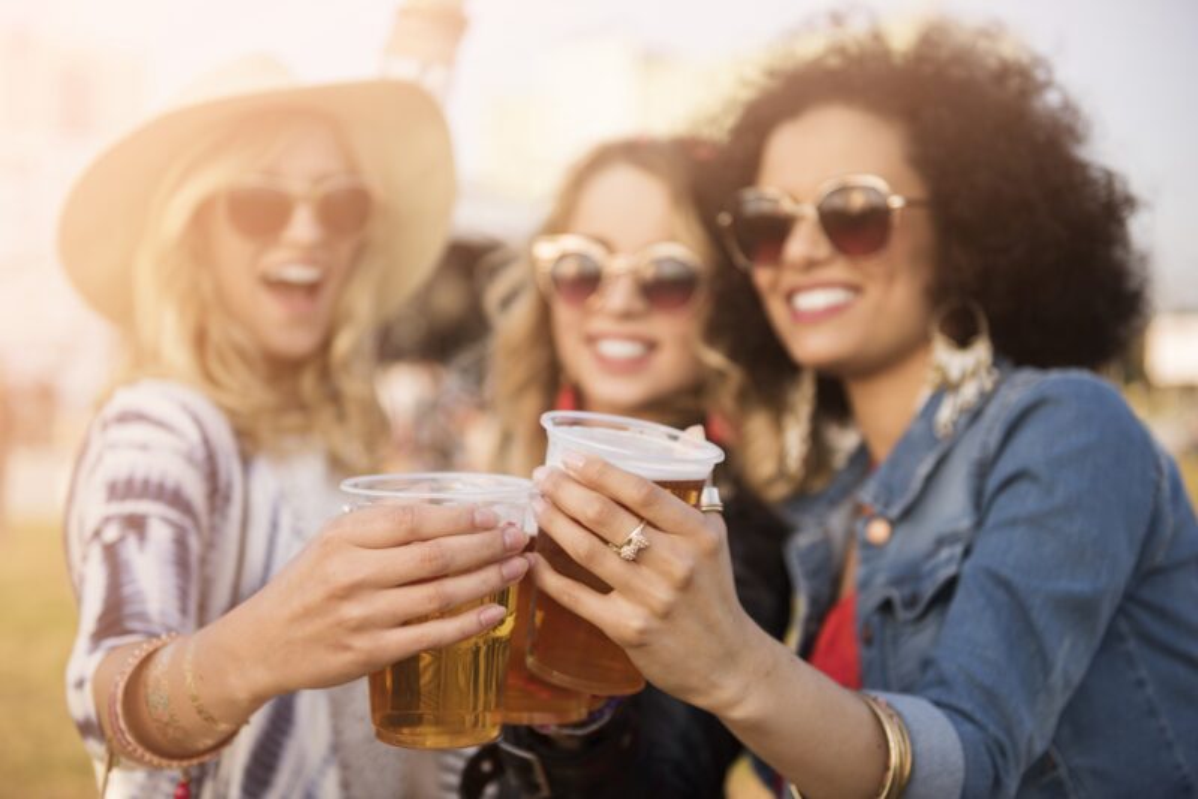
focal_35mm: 52
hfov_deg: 38.2
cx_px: 599
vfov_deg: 26.0
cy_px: 400
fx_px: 1731
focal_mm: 52
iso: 100
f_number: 2.8
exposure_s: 1/1250
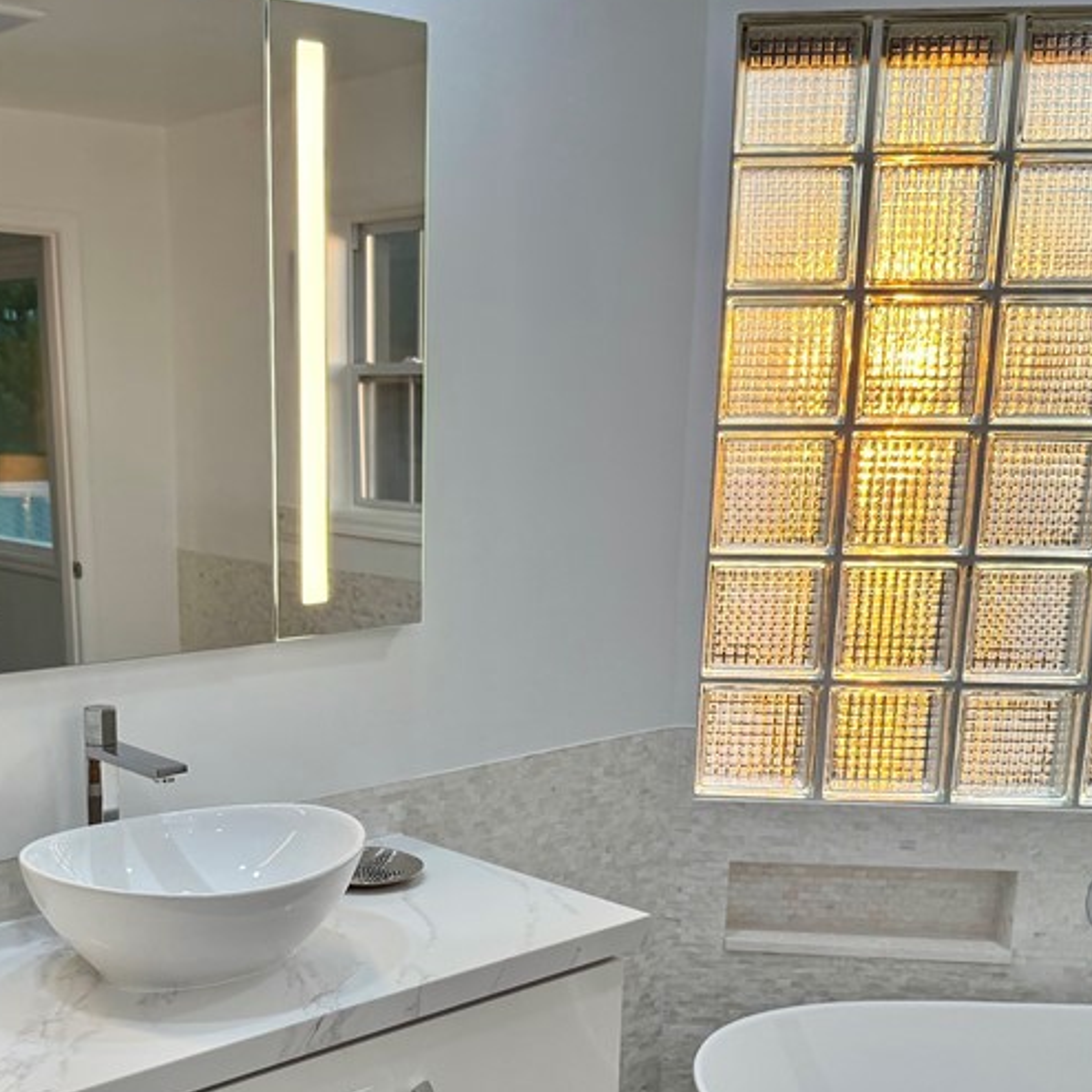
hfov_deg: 37.8
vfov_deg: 37.6
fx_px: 1570
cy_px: 780
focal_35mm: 44
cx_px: 338
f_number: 1.78
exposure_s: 1/464
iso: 100
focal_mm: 6.76
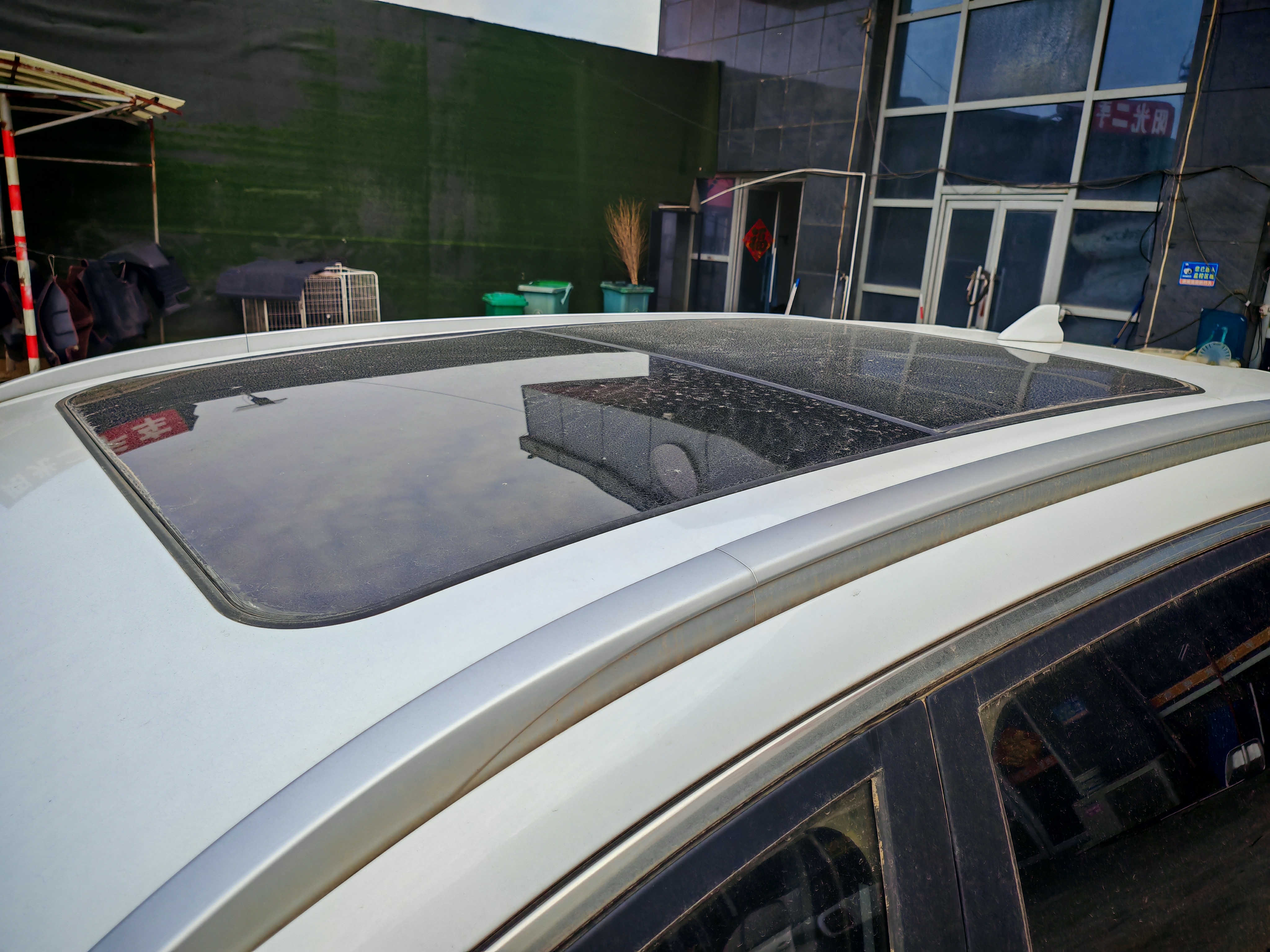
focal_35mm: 25
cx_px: 635
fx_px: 917
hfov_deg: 69.4
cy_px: 476
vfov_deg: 54.9
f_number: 1.9
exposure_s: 1/910
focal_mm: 5.3
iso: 50
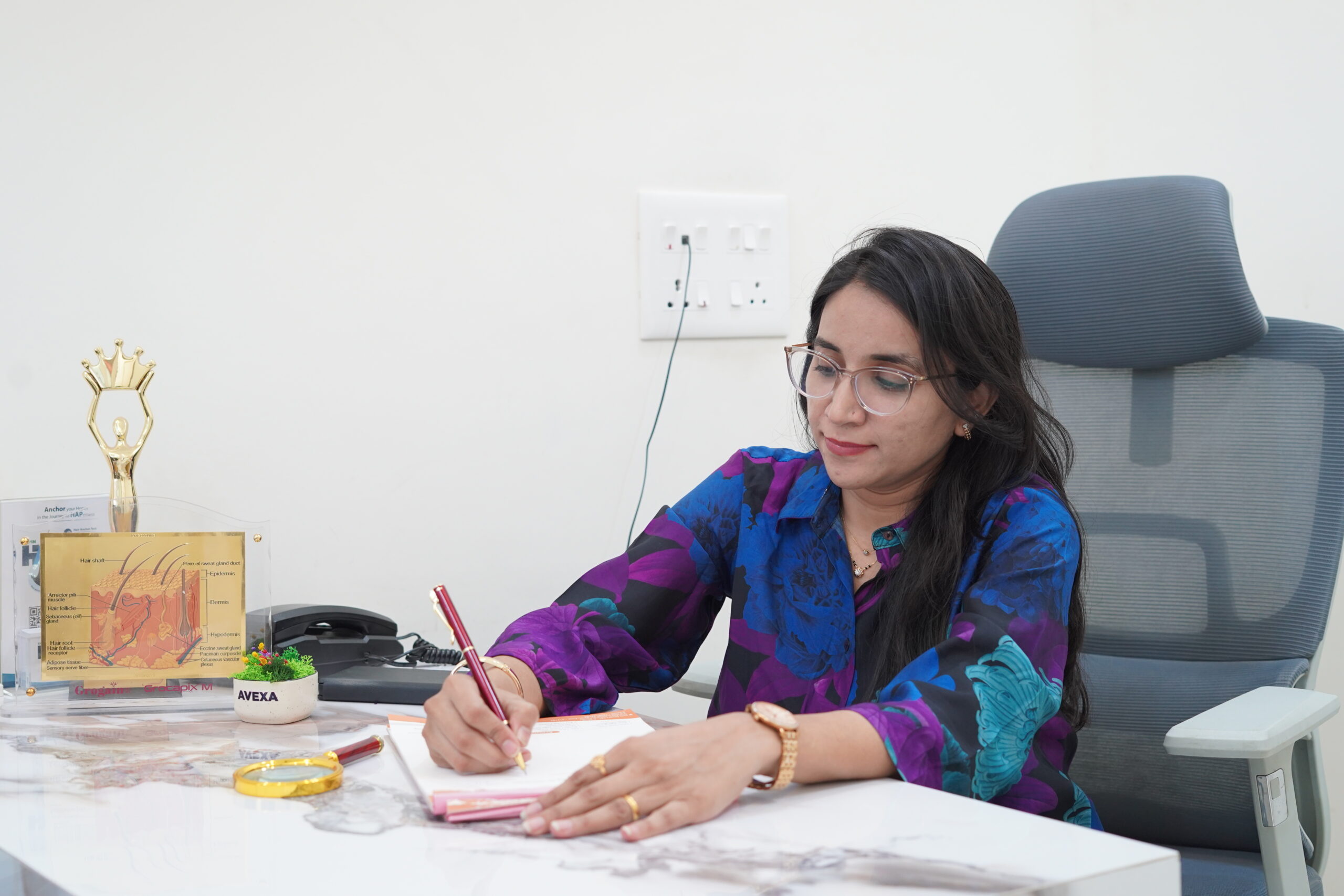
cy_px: 448
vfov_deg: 27.0
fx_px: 1867
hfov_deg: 39.6
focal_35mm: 50
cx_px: 672
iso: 1250
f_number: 4
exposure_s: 1/160
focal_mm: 50
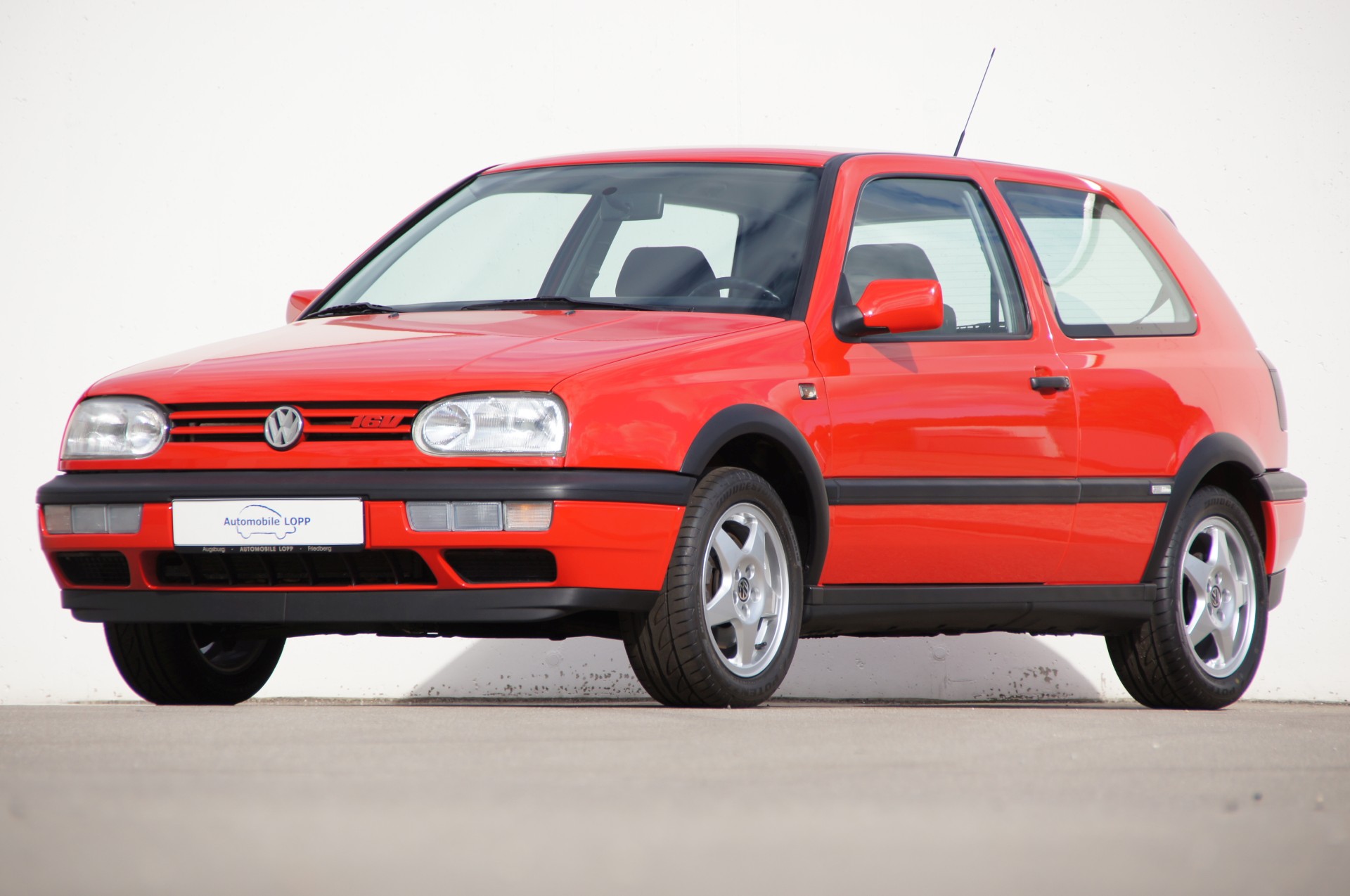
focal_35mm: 270
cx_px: 675
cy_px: 448
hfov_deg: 7.6
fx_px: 10110
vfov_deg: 5.1
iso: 100
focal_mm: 180
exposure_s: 1/400
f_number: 6.3
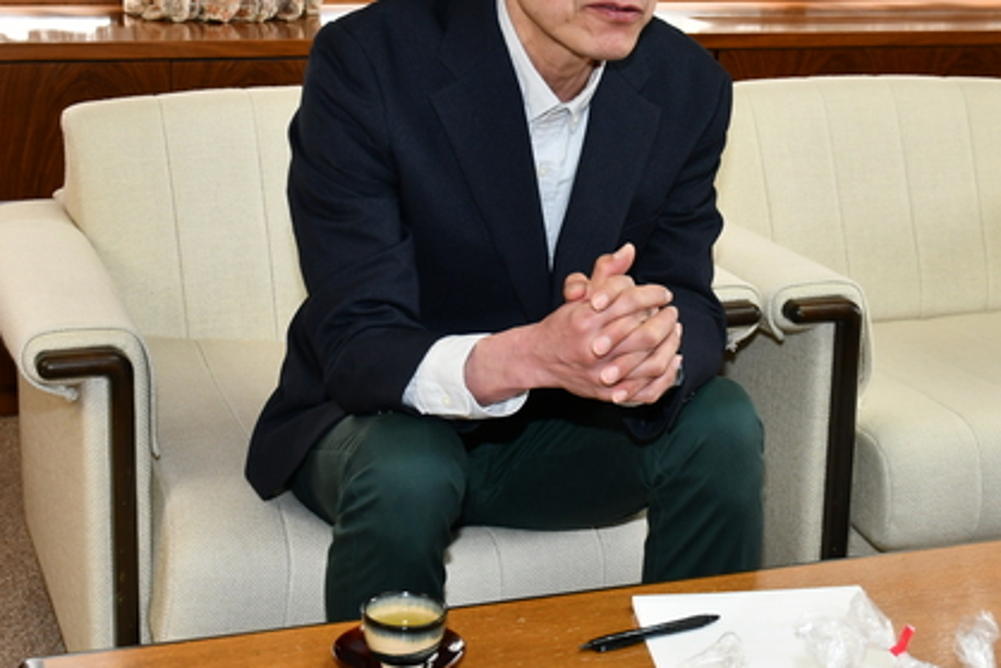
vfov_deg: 20.0
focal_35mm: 68
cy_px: 256
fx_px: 1891
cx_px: 617
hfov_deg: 29.5
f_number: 4
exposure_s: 1/60
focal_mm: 26
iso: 360
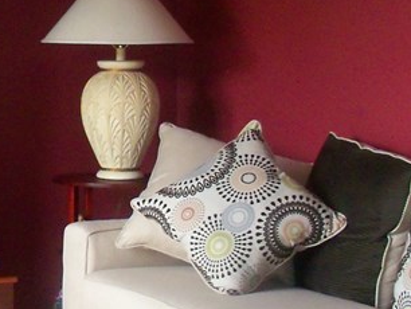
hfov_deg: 16.5
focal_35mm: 117
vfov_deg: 12.6
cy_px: 77
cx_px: 24
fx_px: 1390
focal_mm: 6.3
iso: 200
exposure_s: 1/40
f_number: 3
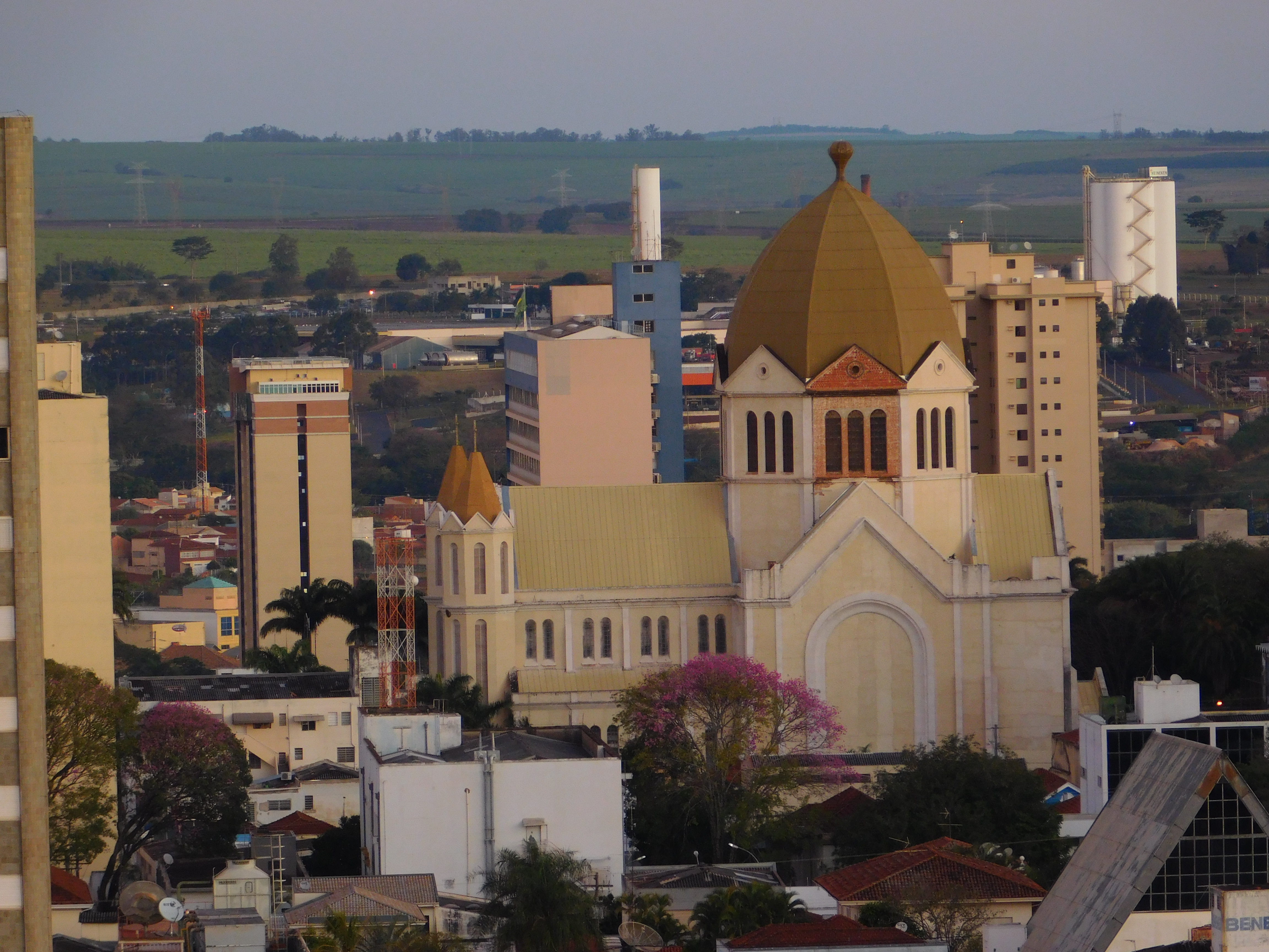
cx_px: 634
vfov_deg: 4.4
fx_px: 12318
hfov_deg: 5.9
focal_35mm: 336
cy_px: 476
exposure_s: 1/25
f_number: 5.8
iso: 200
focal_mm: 59.7
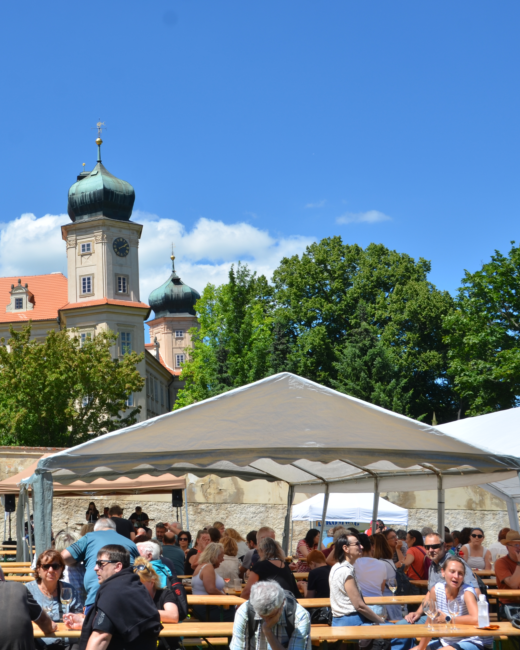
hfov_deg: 29.1
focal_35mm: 51
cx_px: 110
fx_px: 981
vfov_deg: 36.7
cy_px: 325
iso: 100
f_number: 8
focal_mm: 24
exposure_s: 1/250
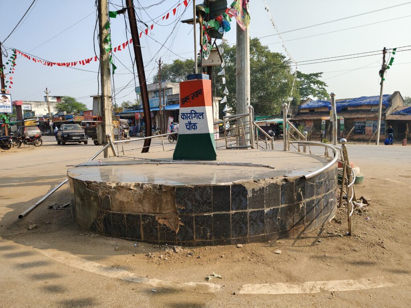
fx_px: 285
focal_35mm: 24
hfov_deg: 71.6
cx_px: 206
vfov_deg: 56.8
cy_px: 154
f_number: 1.8
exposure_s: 1/2912
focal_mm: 5.59
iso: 50
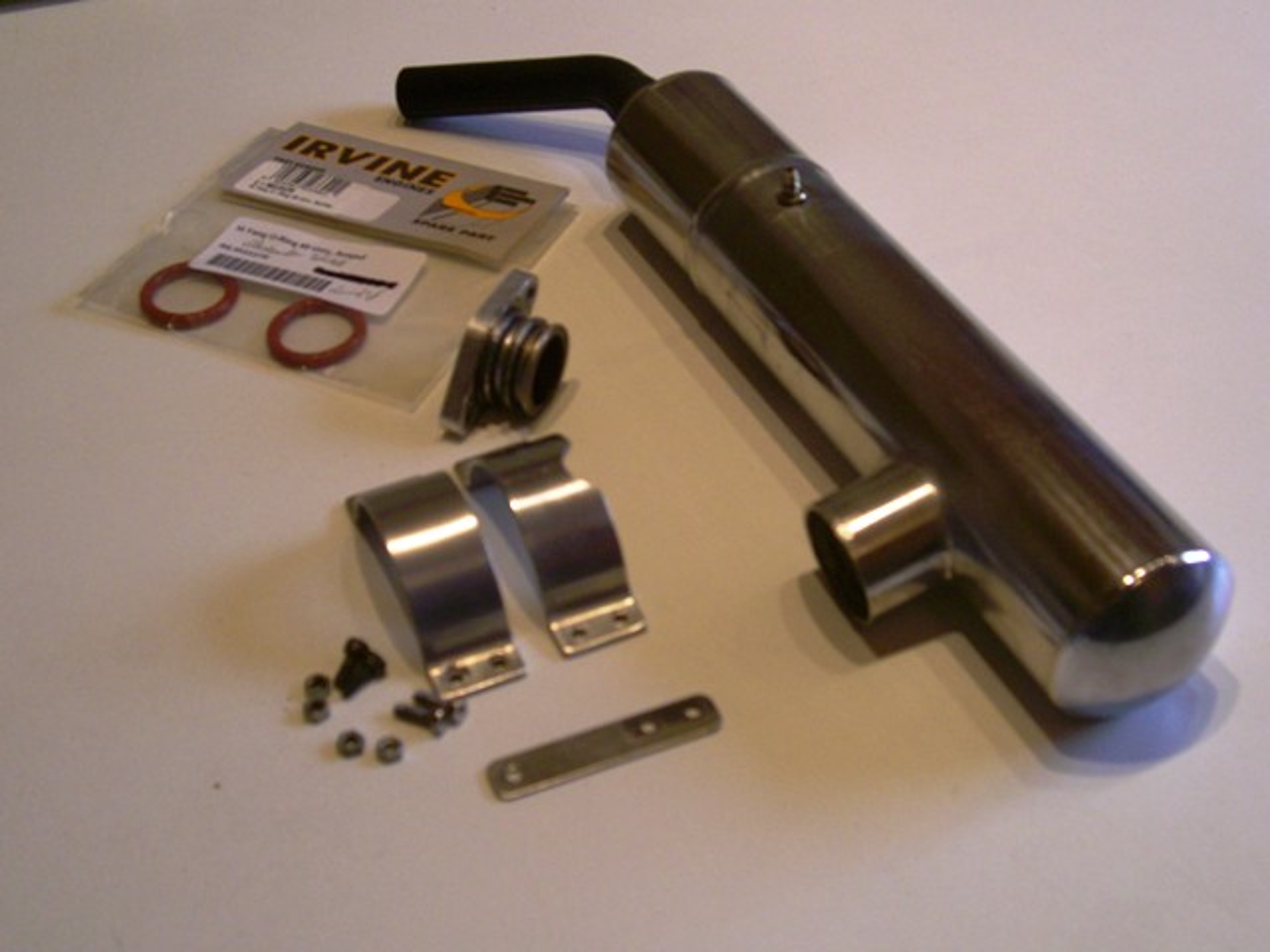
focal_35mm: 46
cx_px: 635
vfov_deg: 31.5
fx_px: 1688
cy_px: 476
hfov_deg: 41.2
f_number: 3.1
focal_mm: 9.6
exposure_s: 1/125
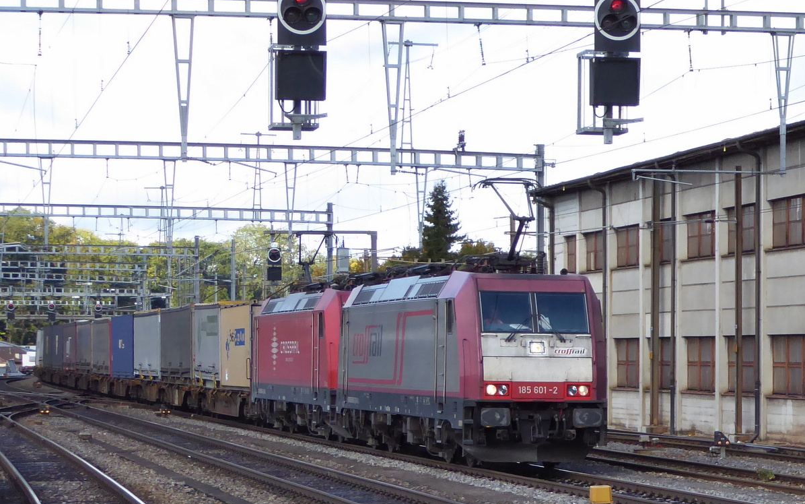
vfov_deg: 15.5
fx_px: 1843
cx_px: 403
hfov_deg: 24.6
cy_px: 286
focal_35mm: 84
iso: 320
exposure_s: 1/500
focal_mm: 14.1
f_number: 4.7
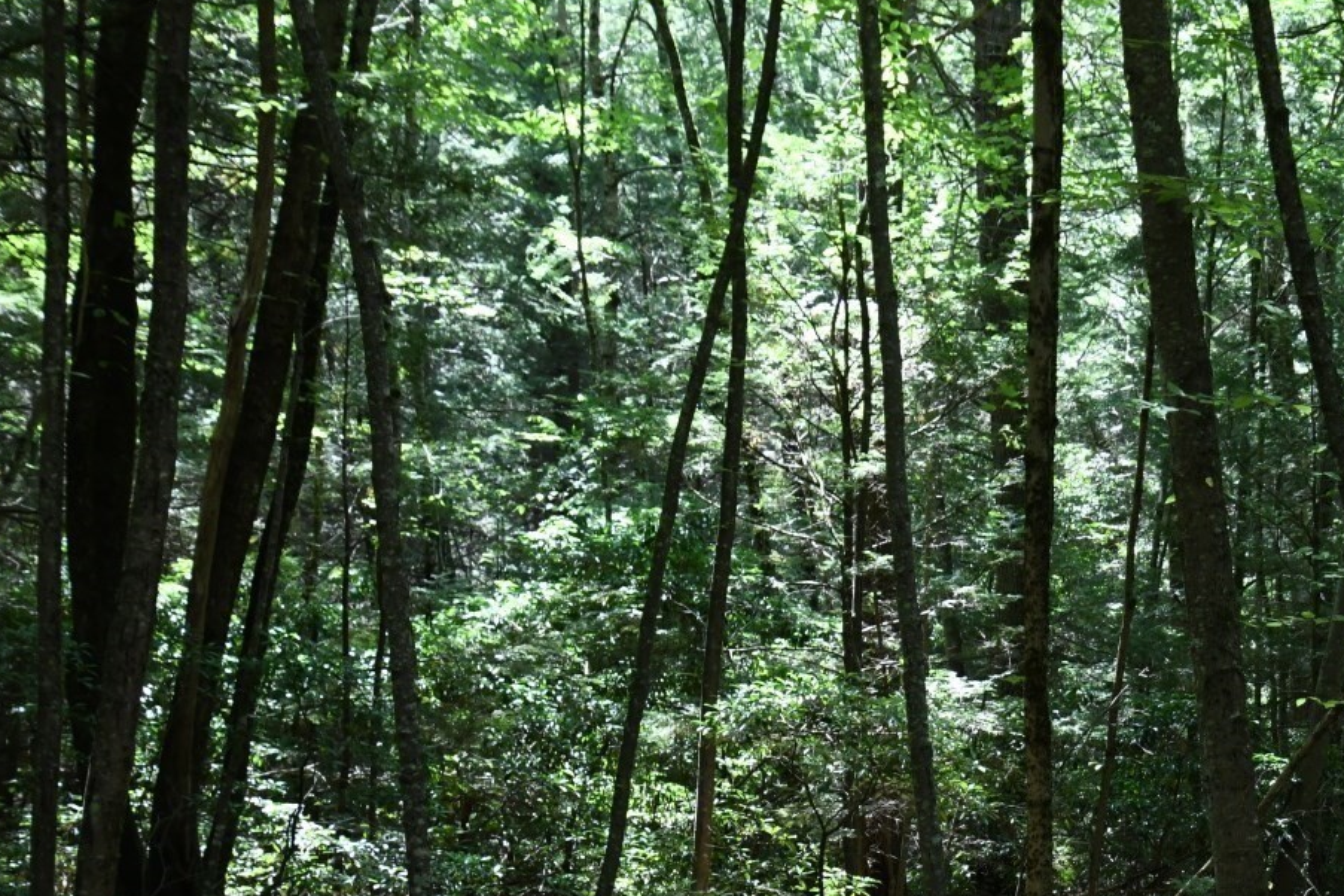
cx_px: 1351
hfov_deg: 24.2
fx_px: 2986
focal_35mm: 80
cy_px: 936
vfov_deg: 16.6
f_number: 8
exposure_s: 1/125
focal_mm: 35
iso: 1600
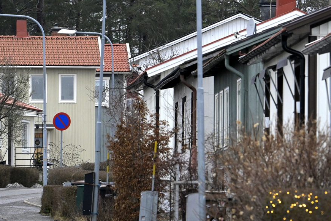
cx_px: 118
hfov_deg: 4.2
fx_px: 4558
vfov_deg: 2.8
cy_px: 115
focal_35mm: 496
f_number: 7.1
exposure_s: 1/640
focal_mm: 240
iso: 2800
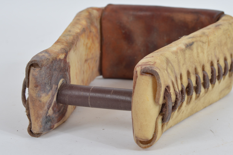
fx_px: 485
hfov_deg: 27.0
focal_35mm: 75
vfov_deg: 18.1
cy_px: 65
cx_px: 129
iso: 100
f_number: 9
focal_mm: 42
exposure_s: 1/80
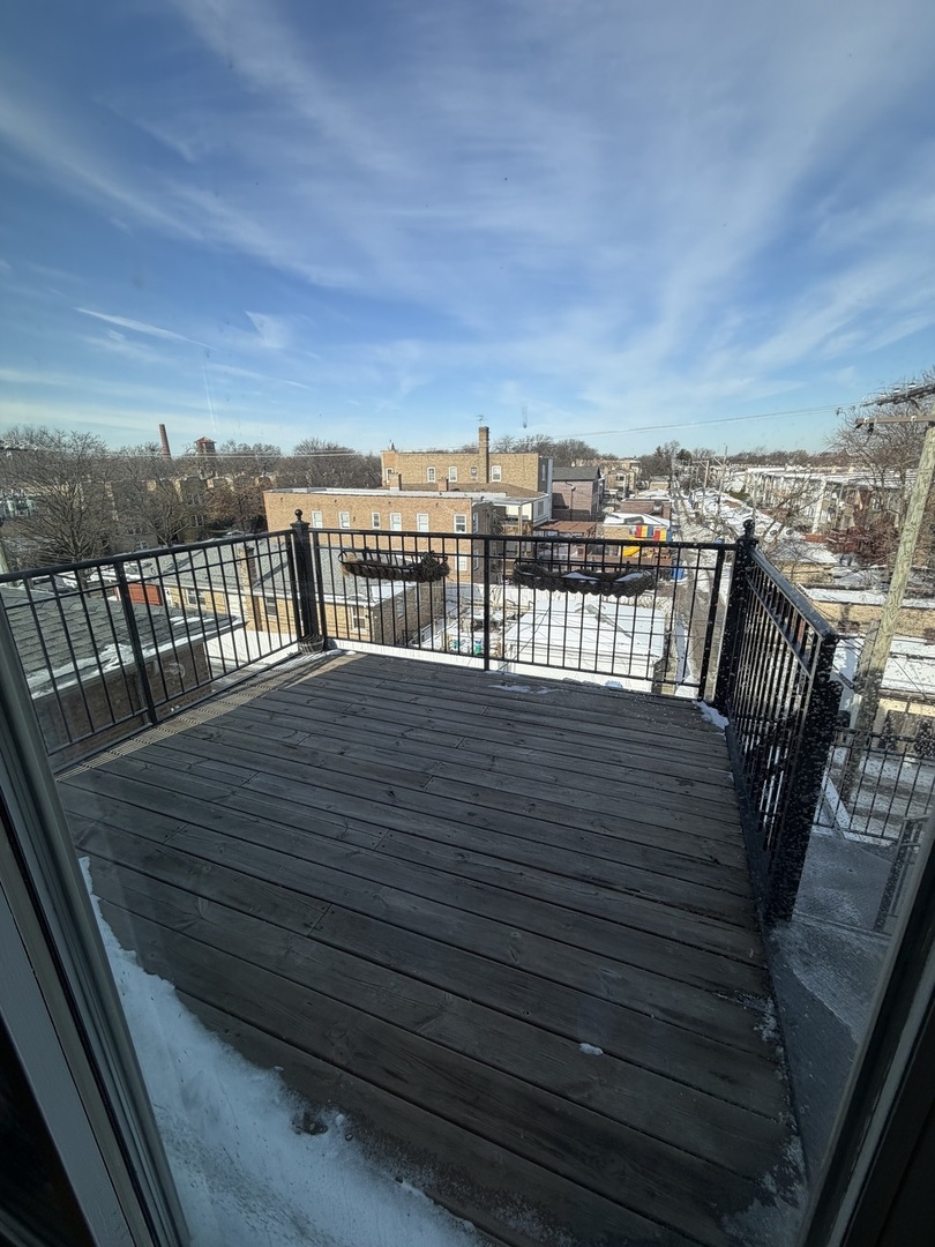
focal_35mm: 14
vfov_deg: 102.1
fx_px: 504
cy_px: 624
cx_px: 468
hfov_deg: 85.7
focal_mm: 2.22
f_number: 2.2
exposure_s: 1/770
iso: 32
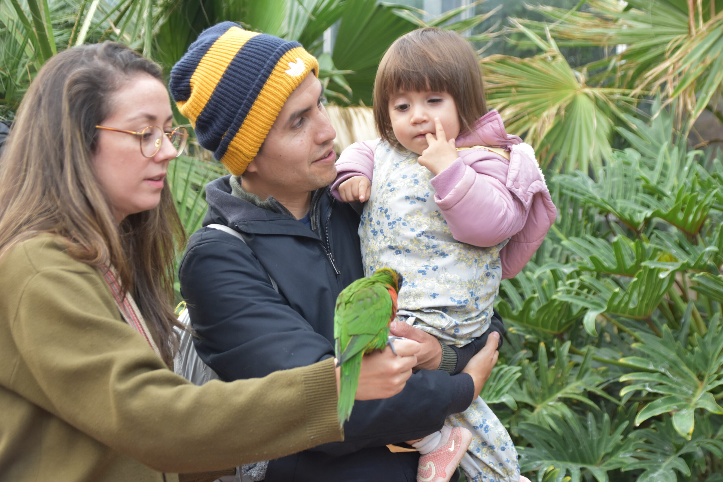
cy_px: 241
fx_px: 1657
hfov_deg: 24.6
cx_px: 362
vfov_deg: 16.6
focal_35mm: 82
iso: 800
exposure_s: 1/160
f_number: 6.3
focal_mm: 55
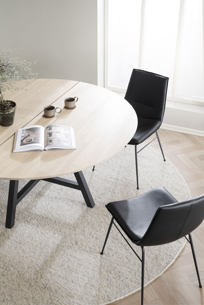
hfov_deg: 29.9
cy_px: 152
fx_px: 382
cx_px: 102
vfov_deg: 43.6
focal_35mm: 45
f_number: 5.6
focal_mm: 45
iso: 100
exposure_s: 2.5
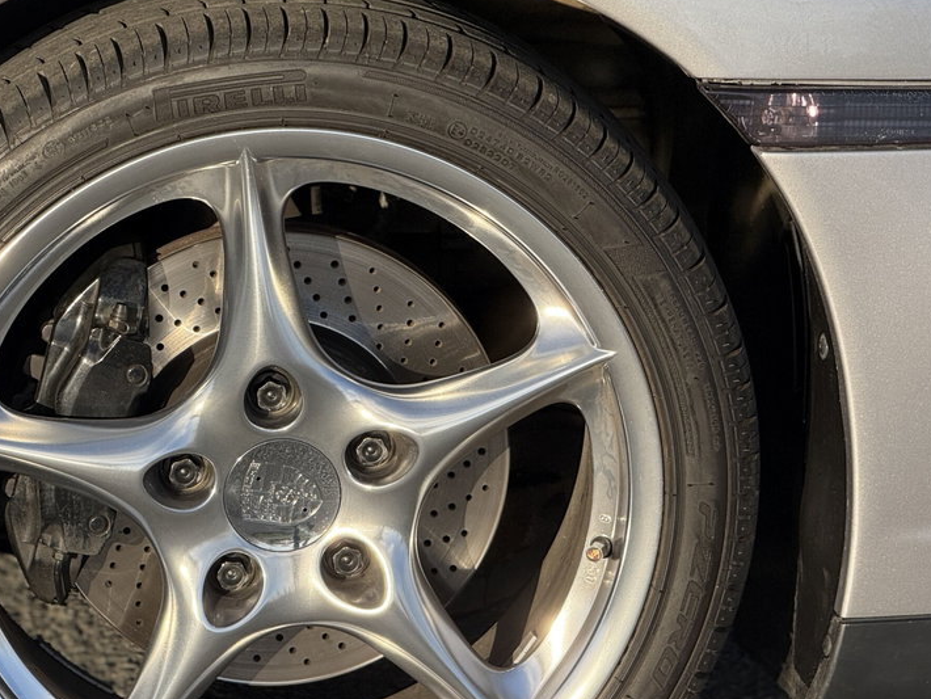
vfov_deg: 8.6
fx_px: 4654
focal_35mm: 173
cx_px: 341
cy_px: 421
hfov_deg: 11.4
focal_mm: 15.66
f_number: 2.8
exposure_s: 1/759
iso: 64
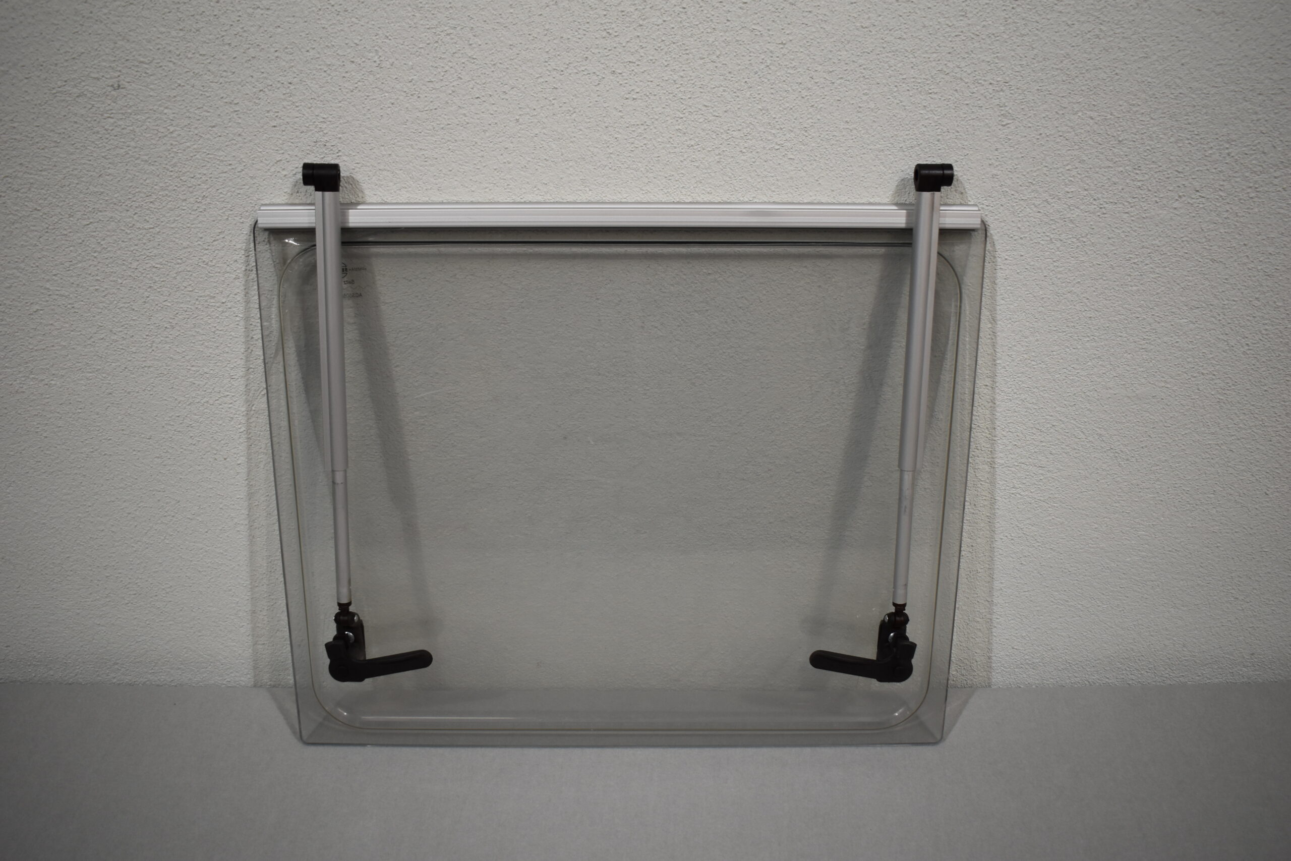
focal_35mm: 33
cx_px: 646
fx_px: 1183
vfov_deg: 40.0
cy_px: 430
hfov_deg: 57.2
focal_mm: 22
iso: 400
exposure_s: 1/250
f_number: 3.8
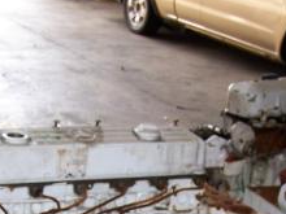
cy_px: 254
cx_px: 177
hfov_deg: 21.5
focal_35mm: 91
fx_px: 752
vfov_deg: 15.7
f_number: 2.8
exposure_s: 1/60
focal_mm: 6.3
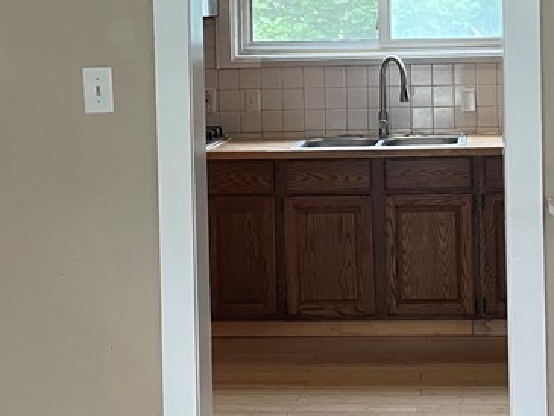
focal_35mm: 73
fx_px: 1169
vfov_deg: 20.1
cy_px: 115
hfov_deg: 26.5
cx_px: 370
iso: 200
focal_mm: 4.2
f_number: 1.6
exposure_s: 1/60
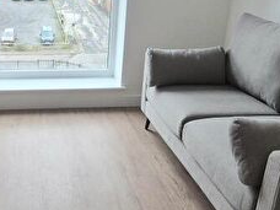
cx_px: 66
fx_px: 324
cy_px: 73
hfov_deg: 45.0
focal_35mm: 40
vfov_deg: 35.7
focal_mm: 2.2
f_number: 2.2
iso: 100
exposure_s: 1/100
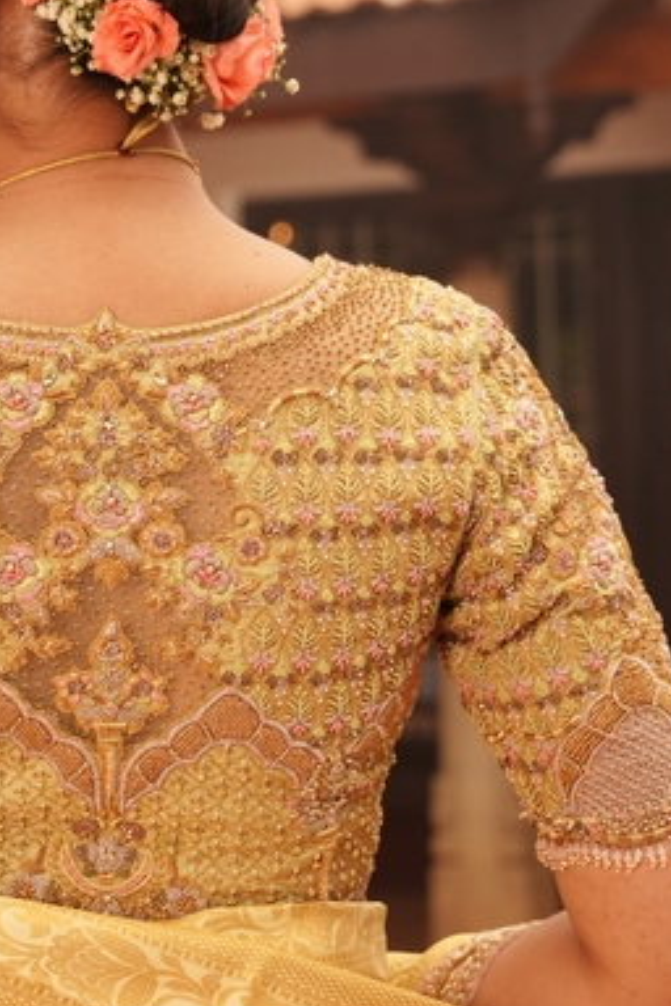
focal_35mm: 118
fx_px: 3288
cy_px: 516
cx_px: 34
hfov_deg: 11.6
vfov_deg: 17.4
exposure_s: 1/3200
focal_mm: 58.8
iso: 1000
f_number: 5
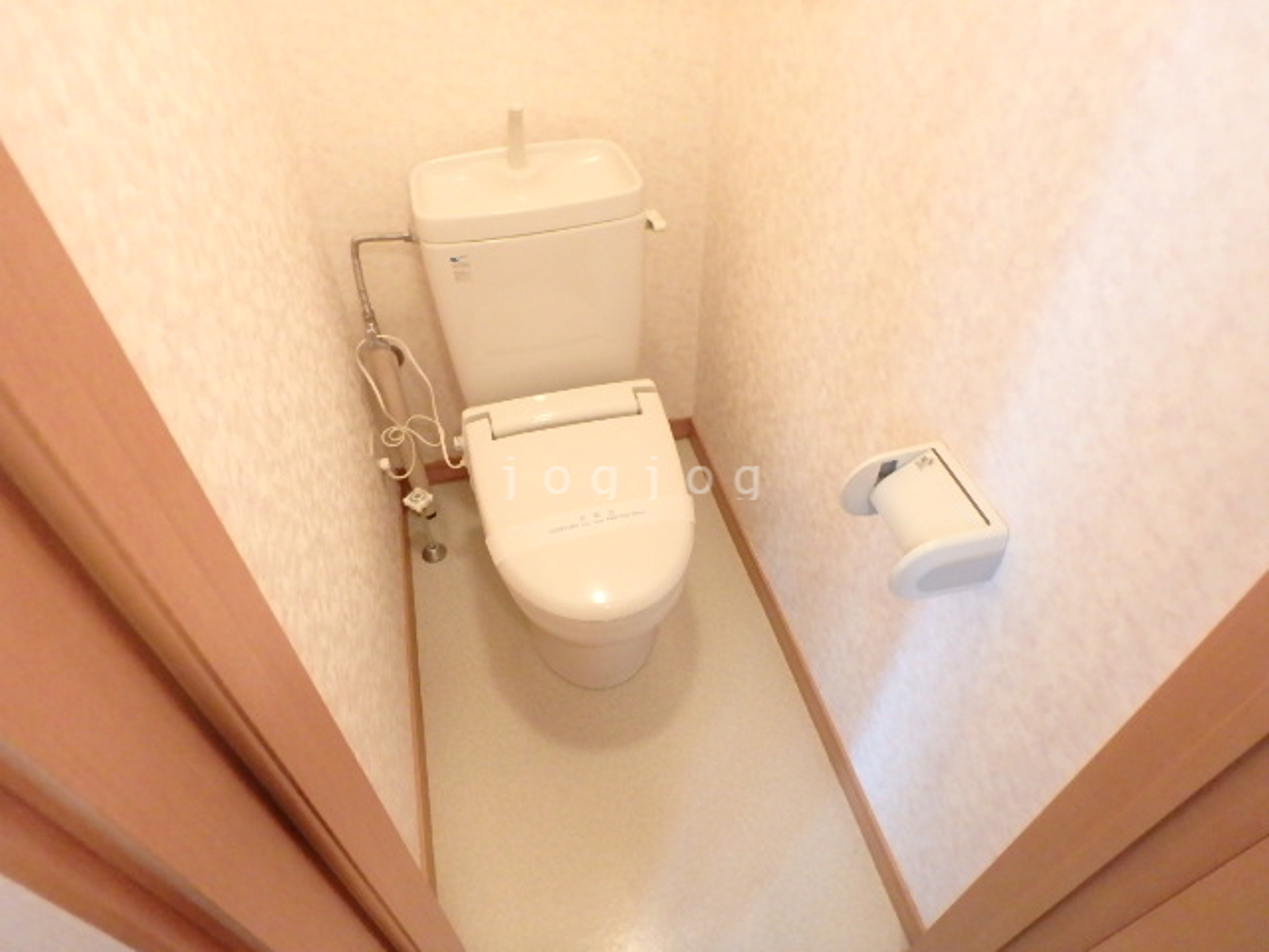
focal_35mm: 21
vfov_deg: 63.4
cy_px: 476
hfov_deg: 79.0
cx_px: 634
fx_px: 770
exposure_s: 1/20
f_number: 3.5
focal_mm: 3.7
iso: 800
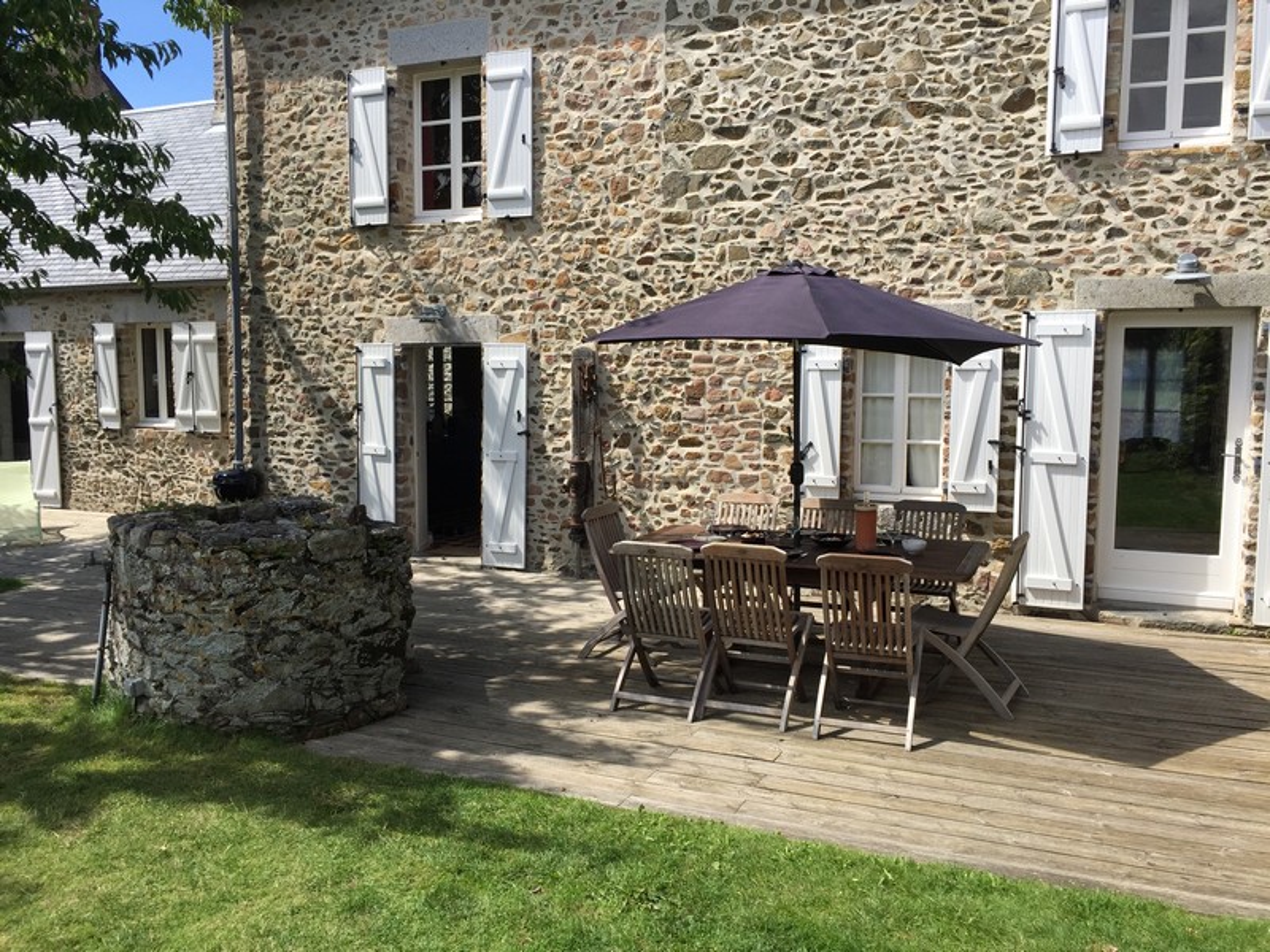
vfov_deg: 48.2
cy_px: 476
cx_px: 635
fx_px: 1064
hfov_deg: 61.7
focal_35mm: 29
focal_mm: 4.15
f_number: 2.2
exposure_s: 1/1582
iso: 32
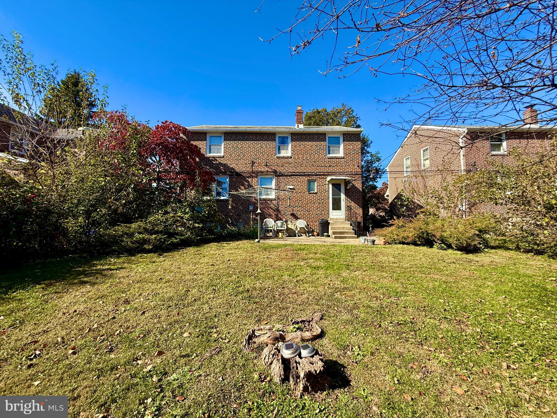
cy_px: 209
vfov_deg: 85.7
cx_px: 278
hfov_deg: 102.1
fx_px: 225
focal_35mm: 14
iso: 50
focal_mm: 2.22
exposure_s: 1/942
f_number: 2.2
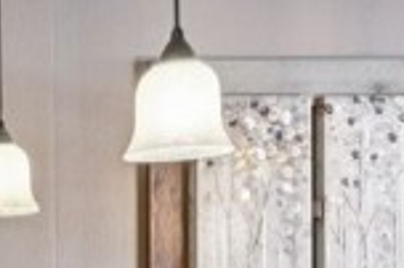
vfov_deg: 12.5
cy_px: 340
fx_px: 1188
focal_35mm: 106
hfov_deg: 14.8
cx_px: -468
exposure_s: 1/6
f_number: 8
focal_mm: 14
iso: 400
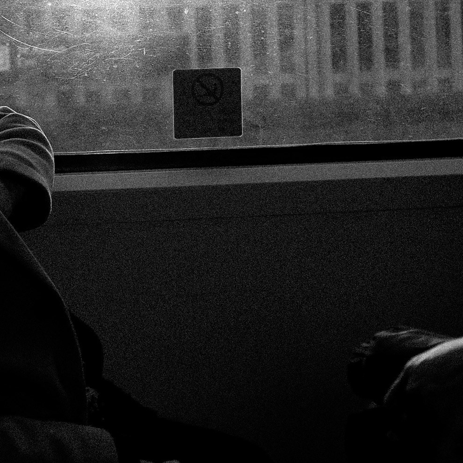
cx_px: 105
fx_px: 1090
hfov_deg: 23.7
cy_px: 154
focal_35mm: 72
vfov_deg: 23.9
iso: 200
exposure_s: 1/680
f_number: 2.8
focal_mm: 27
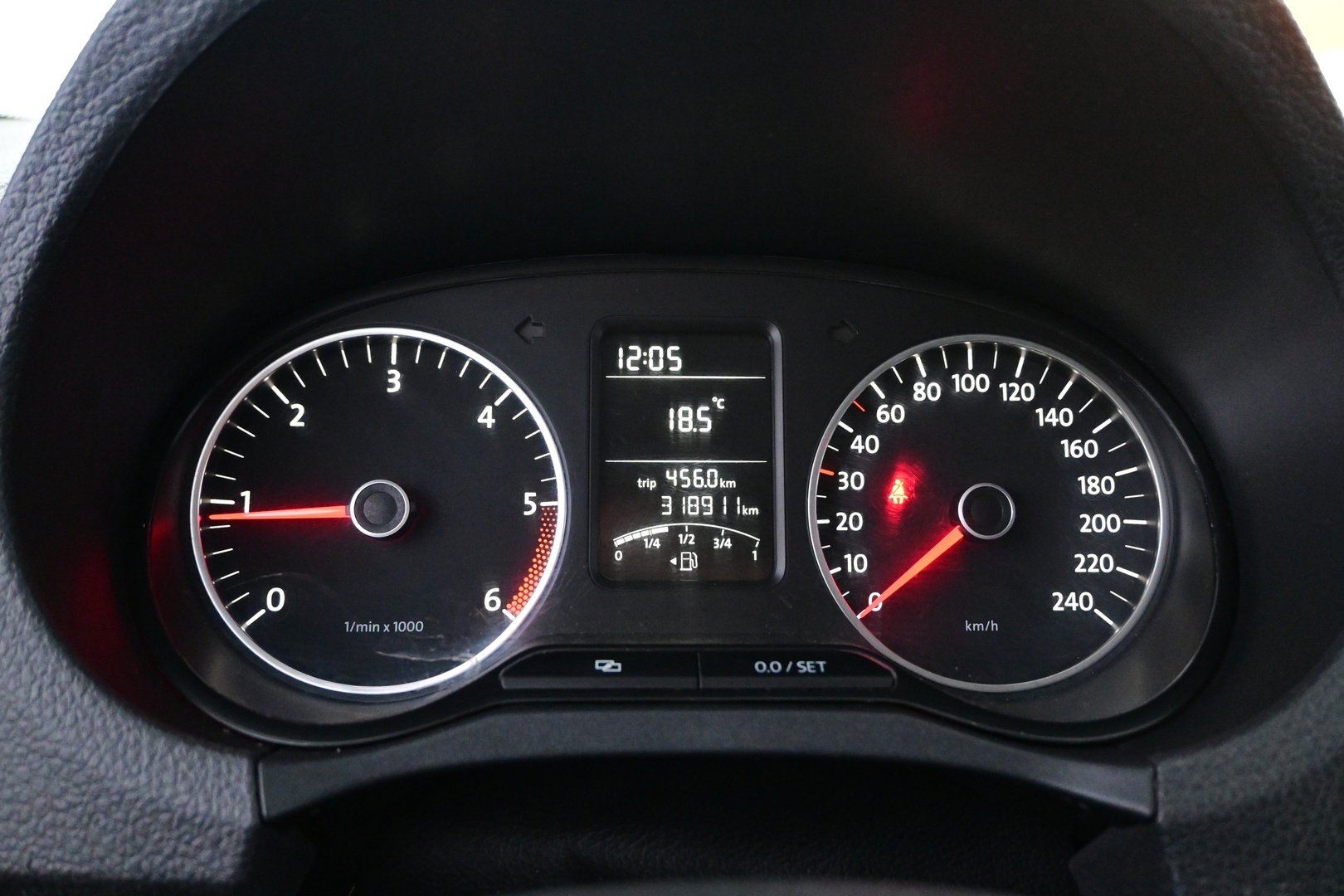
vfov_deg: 41.7
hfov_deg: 59.5
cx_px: 672
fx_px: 1176
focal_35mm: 32
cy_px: 448
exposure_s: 1/30
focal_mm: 21
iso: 5000
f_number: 4
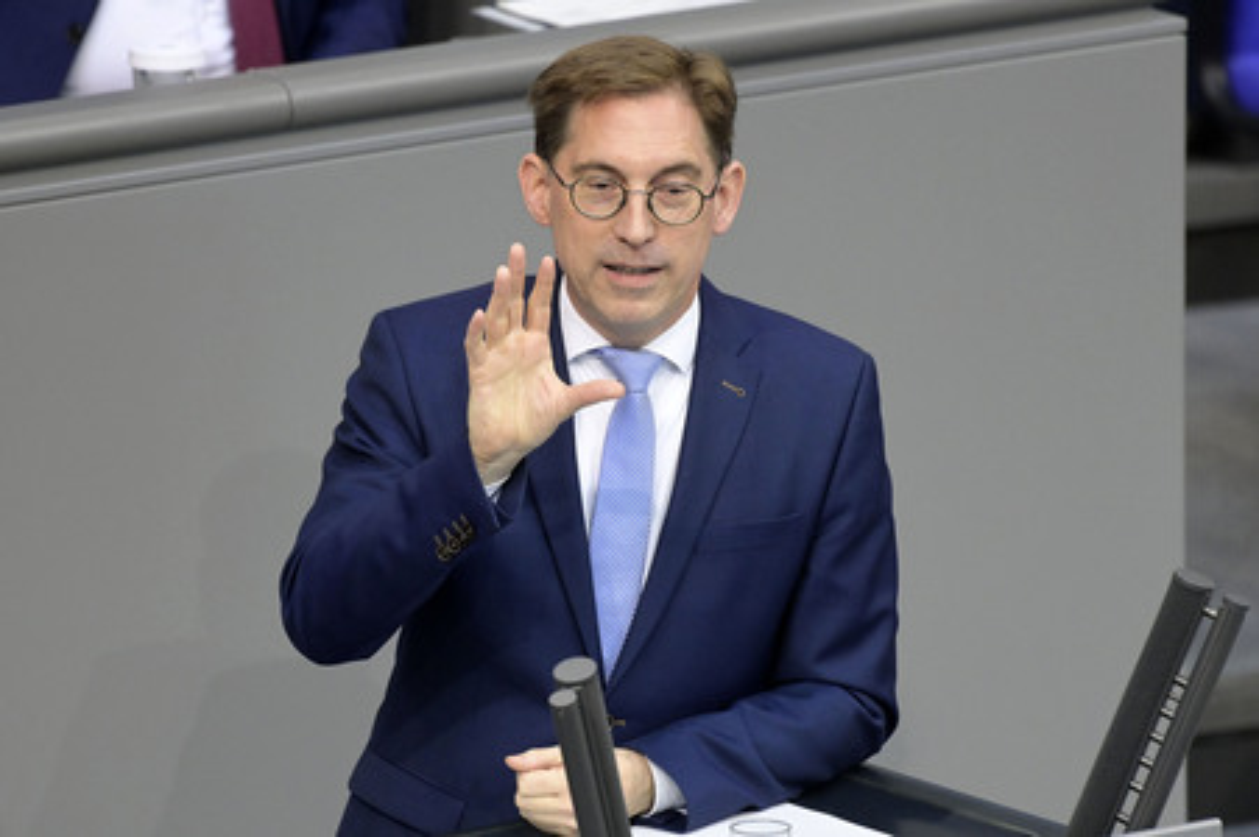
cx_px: 630
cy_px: 418
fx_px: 14328
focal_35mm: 410
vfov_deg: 3.3
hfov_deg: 5.0
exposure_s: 1/400
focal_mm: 410
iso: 8000
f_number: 5.6
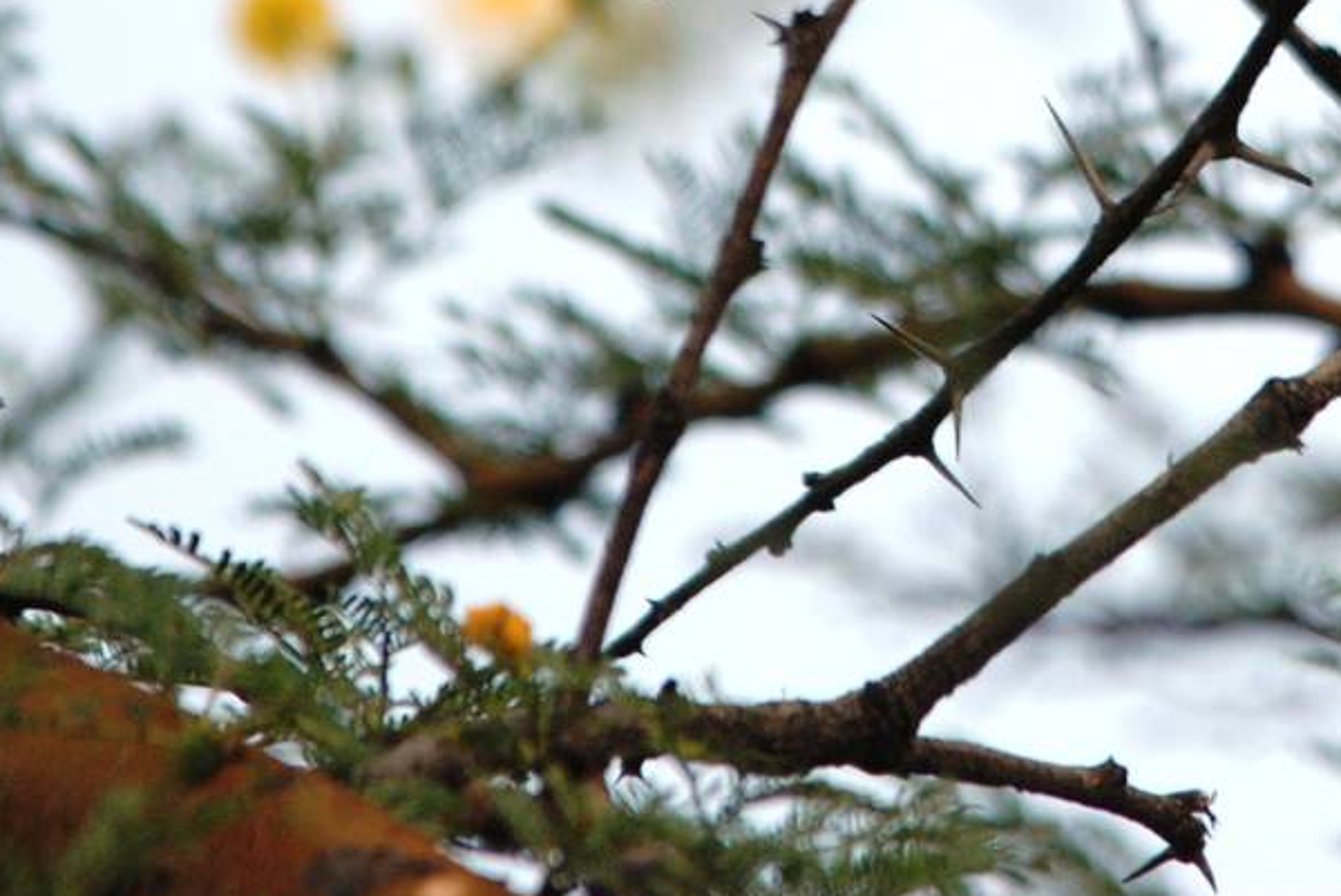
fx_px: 74589
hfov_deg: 1.0
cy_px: -278
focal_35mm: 2001
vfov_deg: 0.7
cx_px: 1140
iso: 400
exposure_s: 1/400
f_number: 6.3
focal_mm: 500
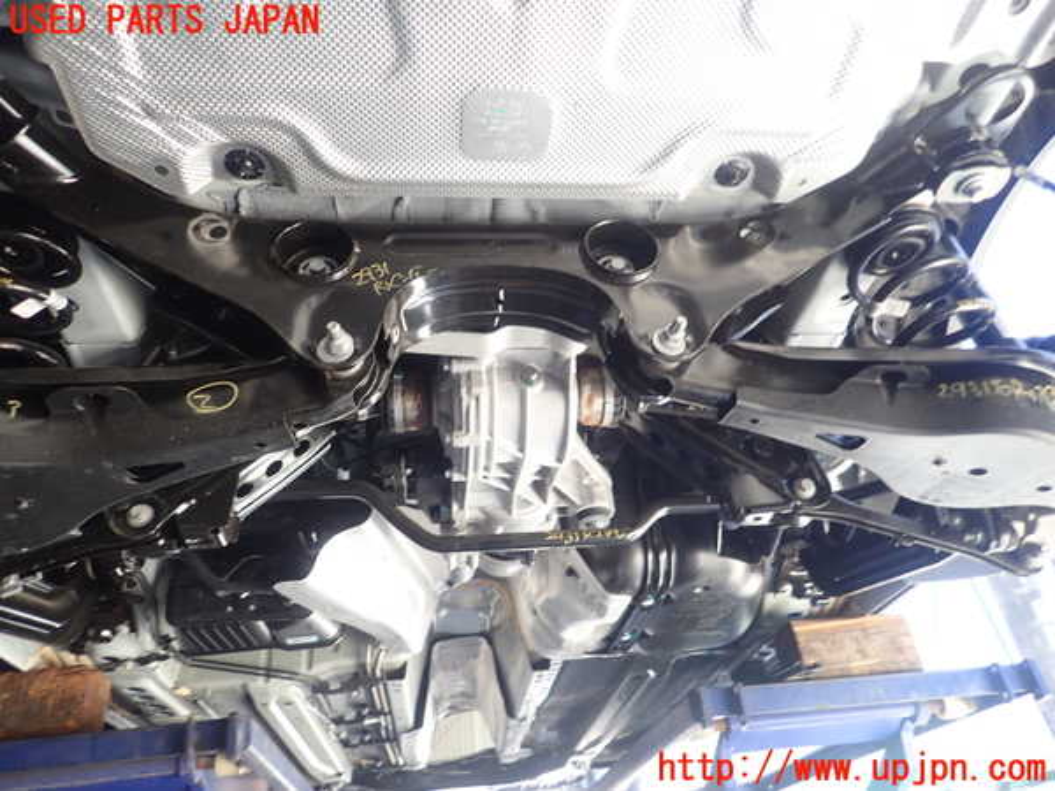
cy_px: 396
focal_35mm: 25
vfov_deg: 54.9
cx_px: 528
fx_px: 762
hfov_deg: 69.4
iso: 200
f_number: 2
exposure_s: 1/60
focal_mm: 4.5
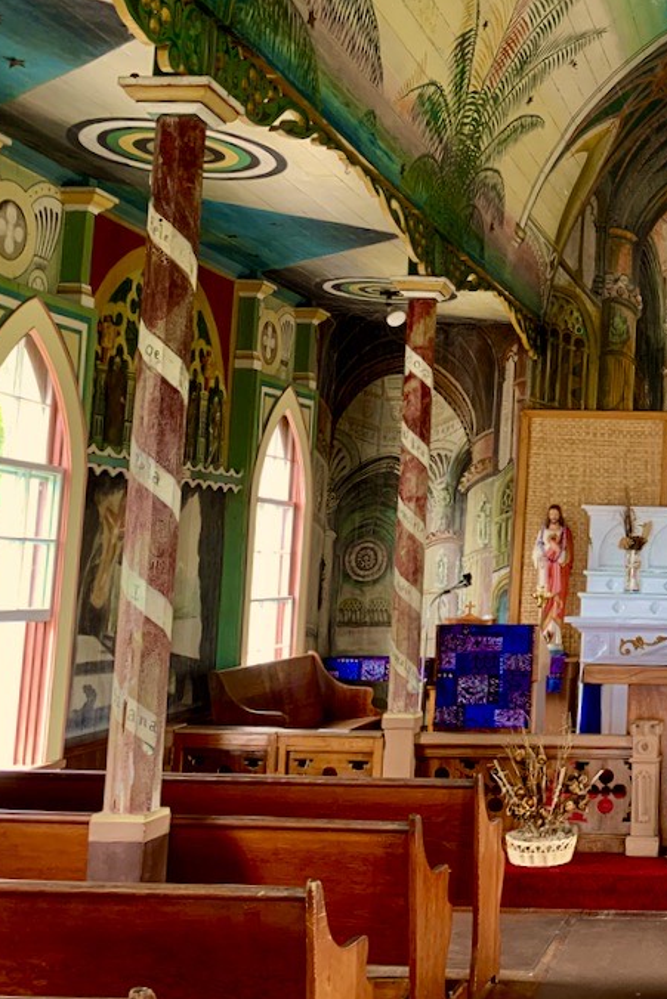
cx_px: 757
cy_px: 386
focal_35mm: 46
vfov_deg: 42.5
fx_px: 1278
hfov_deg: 26.6
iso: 125
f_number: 1.8
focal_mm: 4.25
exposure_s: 1/60
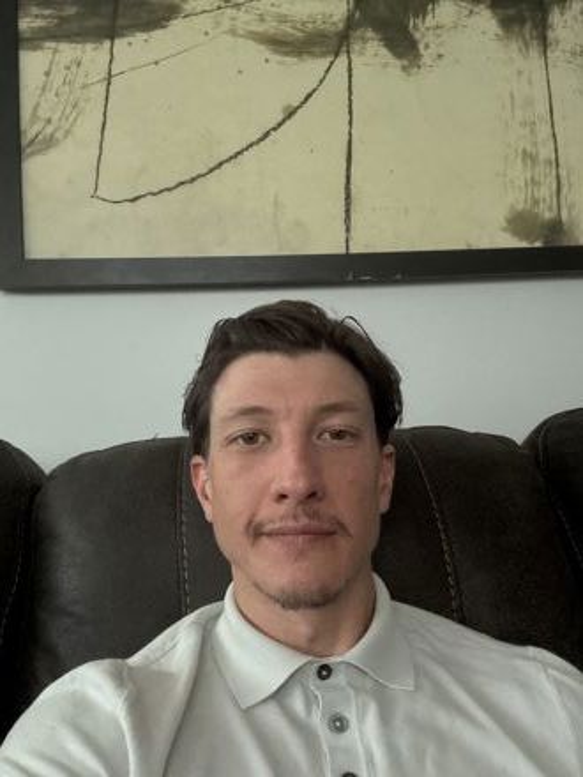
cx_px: 292
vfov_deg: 60.0
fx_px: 674
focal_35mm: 30
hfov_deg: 46.8
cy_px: 388
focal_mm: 2.69
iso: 500
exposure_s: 1/30
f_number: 1.9
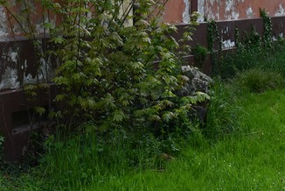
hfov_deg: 18.1
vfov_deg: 11.8
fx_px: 895
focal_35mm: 113
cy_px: -63
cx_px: 182
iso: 200
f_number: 7.1
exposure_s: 1/250
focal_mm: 24
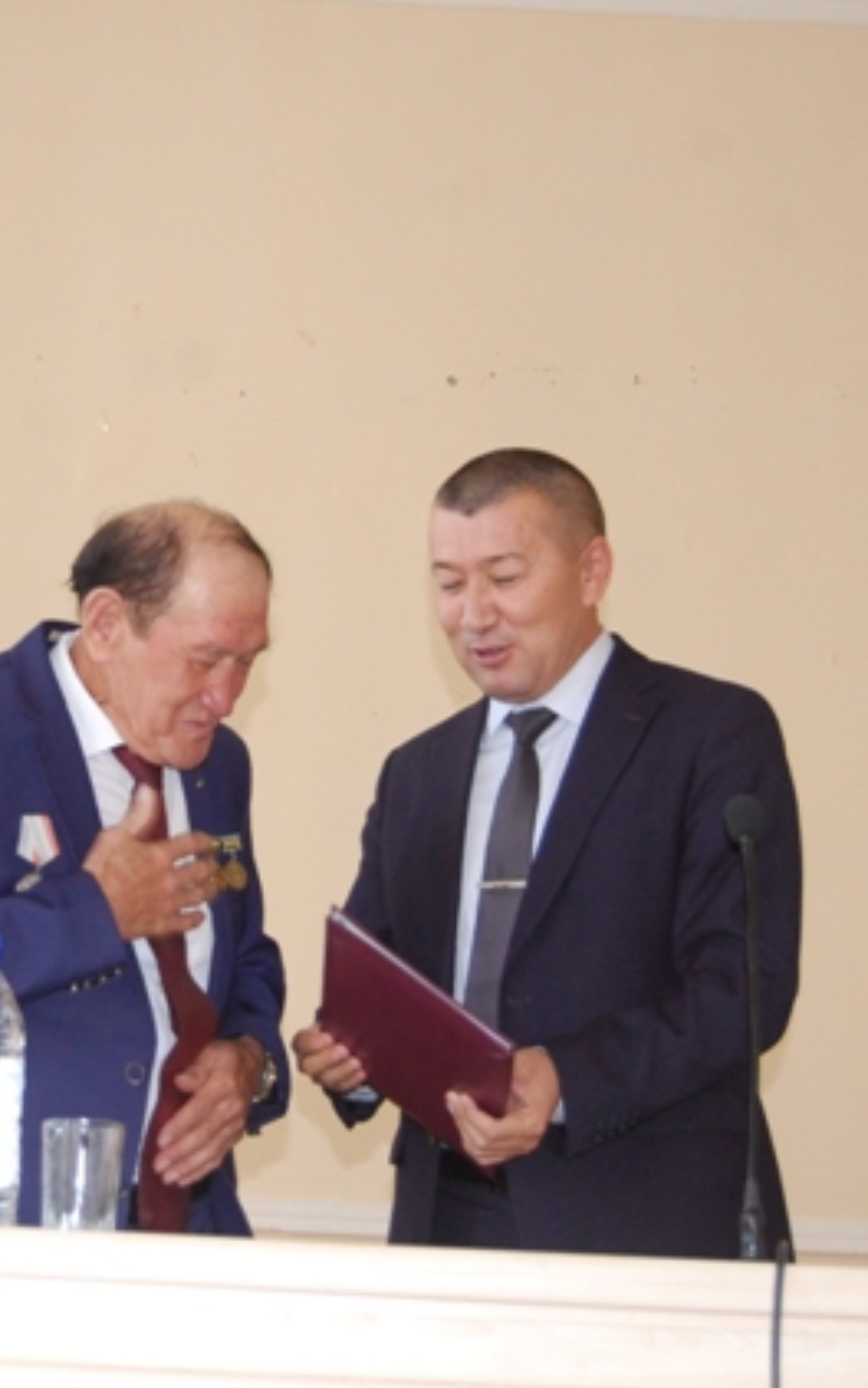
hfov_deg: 14.8
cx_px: 164
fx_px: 3328
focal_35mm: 88
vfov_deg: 23.5
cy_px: 691
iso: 1000
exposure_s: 1/60
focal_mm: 38
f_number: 4.8
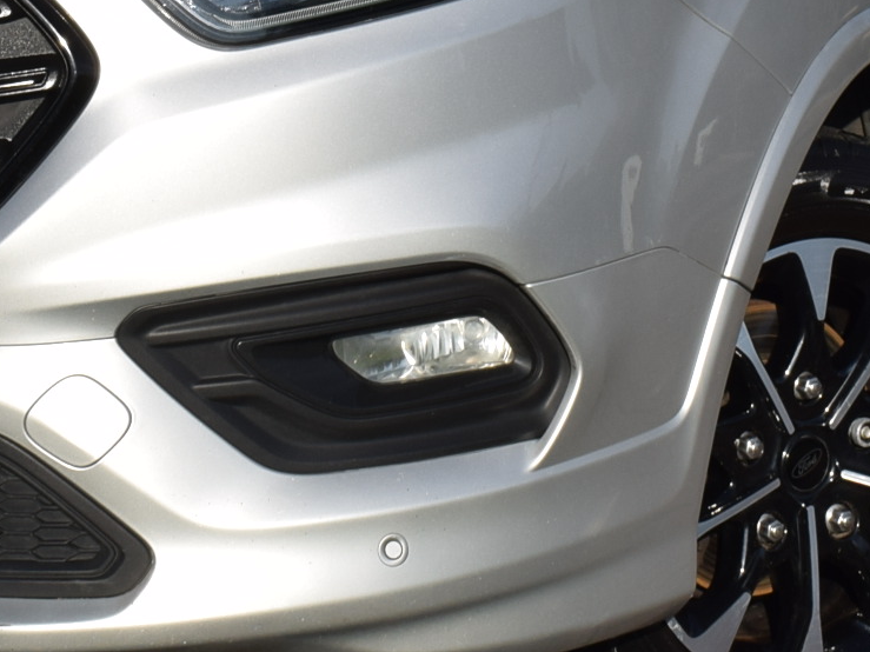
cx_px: 340
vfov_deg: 7.8
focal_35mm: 187
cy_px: -260
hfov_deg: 10.6
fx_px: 4699
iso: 100
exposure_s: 1/200
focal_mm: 32
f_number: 13
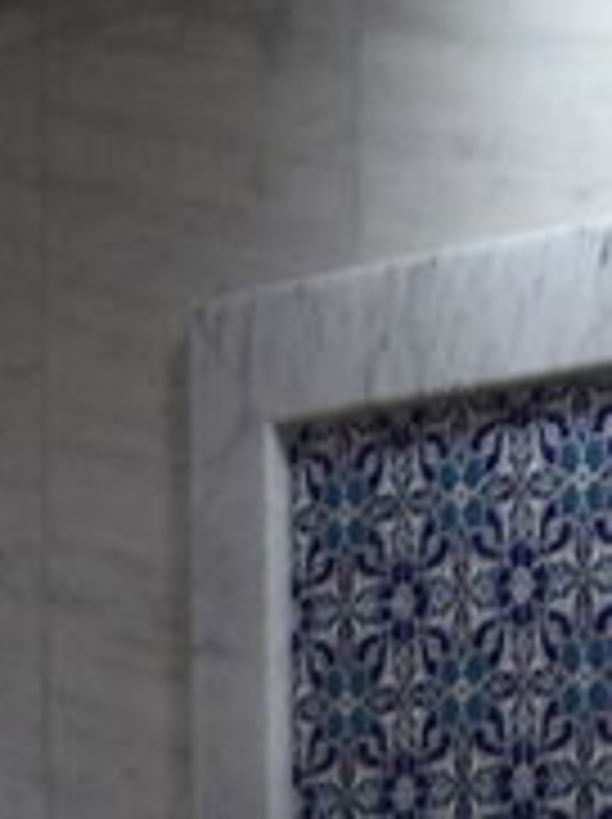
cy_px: 1611
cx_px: -590
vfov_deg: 7.4
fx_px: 6073
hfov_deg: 5.6
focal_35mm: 257
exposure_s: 1/80
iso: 400
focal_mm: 18
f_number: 3.5
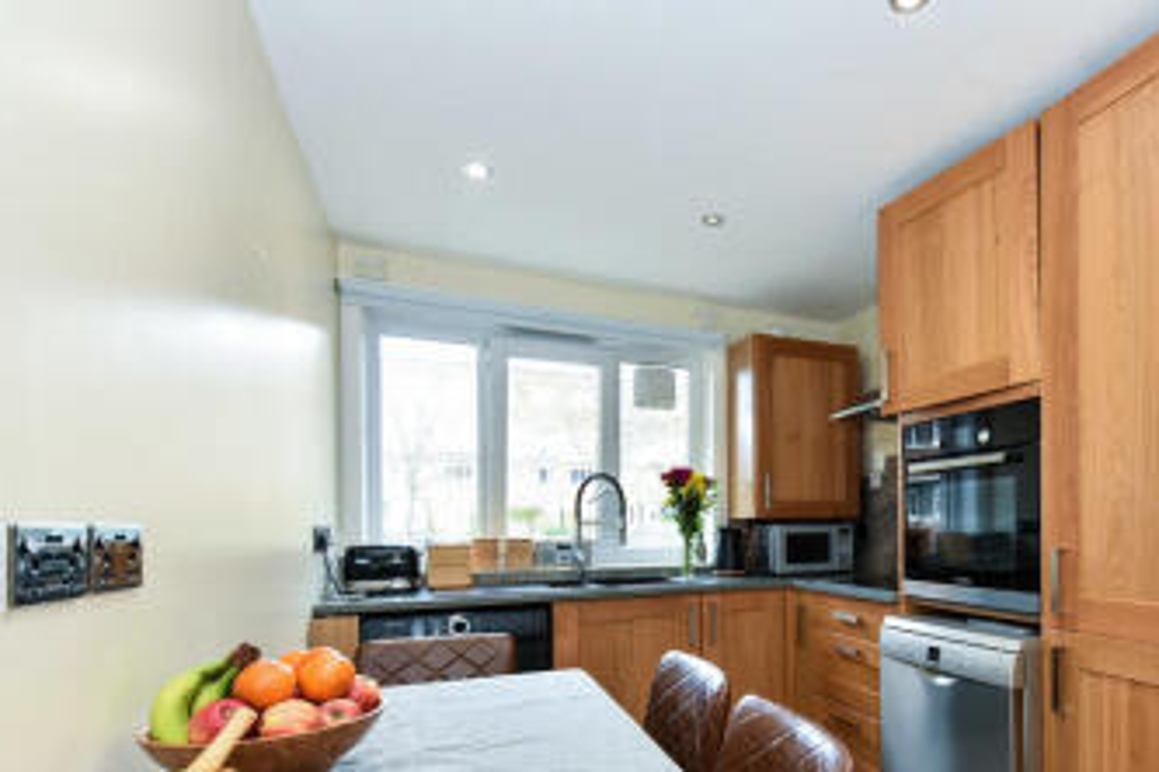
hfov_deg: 80.5
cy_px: 523
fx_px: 644
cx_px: 794
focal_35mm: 20
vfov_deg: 60.3
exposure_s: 1/25
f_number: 8
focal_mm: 14
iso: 400
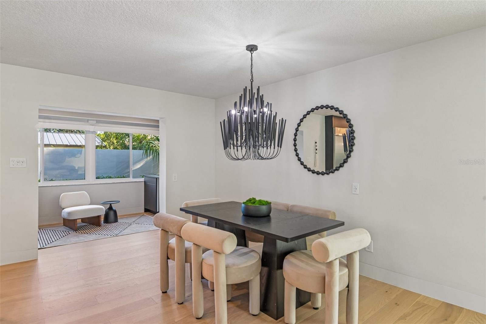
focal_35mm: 20
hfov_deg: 84.0
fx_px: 270
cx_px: 243
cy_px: 162
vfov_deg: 61.9
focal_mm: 20
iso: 400
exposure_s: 1/20
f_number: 8
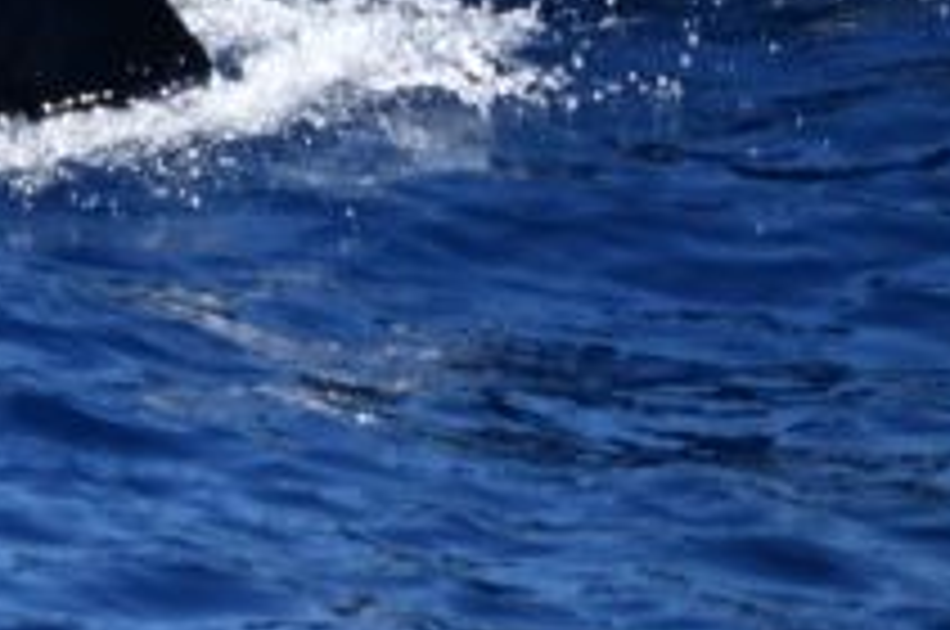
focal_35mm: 1140
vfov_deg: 1.2
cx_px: -612
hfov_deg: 1.8
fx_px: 30037
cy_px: -421
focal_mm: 300
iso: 1100
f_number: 5.6
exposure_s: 1/8000
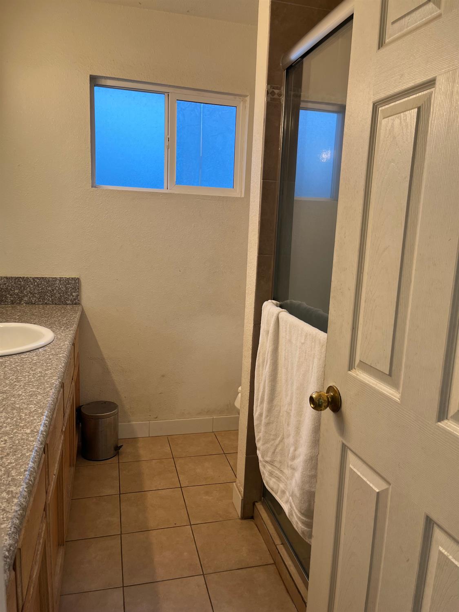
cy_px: 306
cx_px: 230
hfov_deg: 53.1
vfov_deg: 67.3
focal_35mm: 26
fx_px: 460
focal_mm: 5.1
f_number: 1.6
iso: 64
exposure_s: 1/120
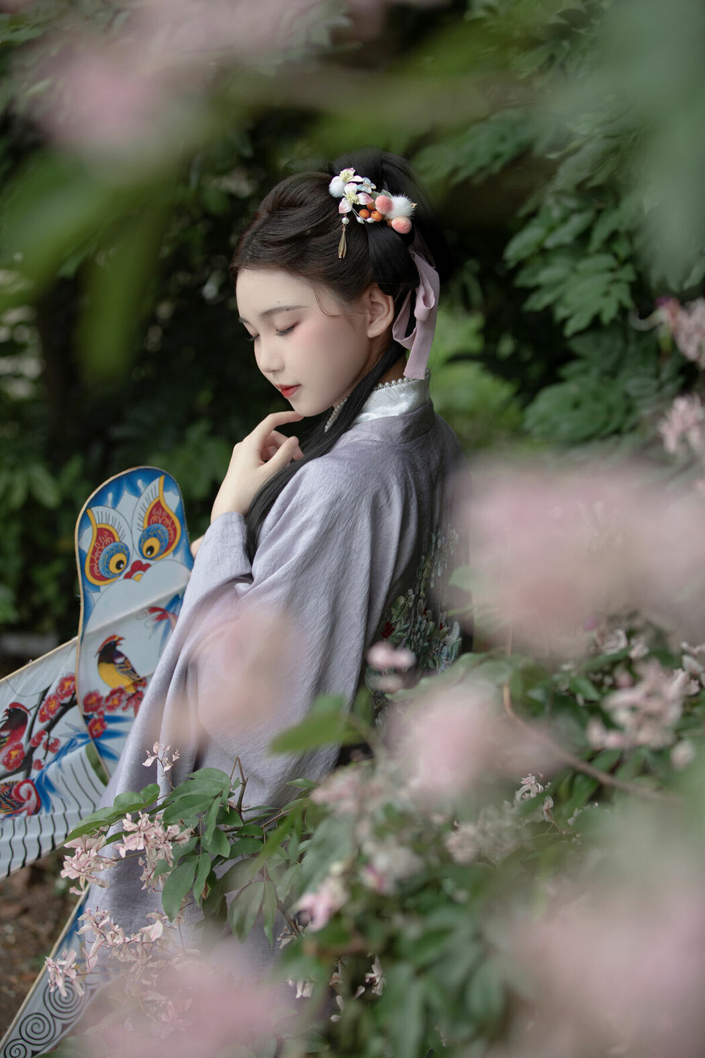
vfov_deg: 29.2
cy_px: 529
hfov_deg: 19.7
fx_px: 2027
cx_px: 352
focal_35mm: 69
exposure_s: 1/320
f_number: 2.8
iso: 100
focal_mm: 70
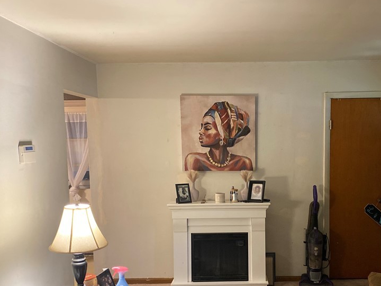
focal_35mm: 37
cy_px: 190
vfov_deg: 38.2
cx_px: 242
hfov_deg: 49.6
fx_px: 407
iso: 500
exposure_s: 1/40
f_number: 1.8
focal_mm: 4.25
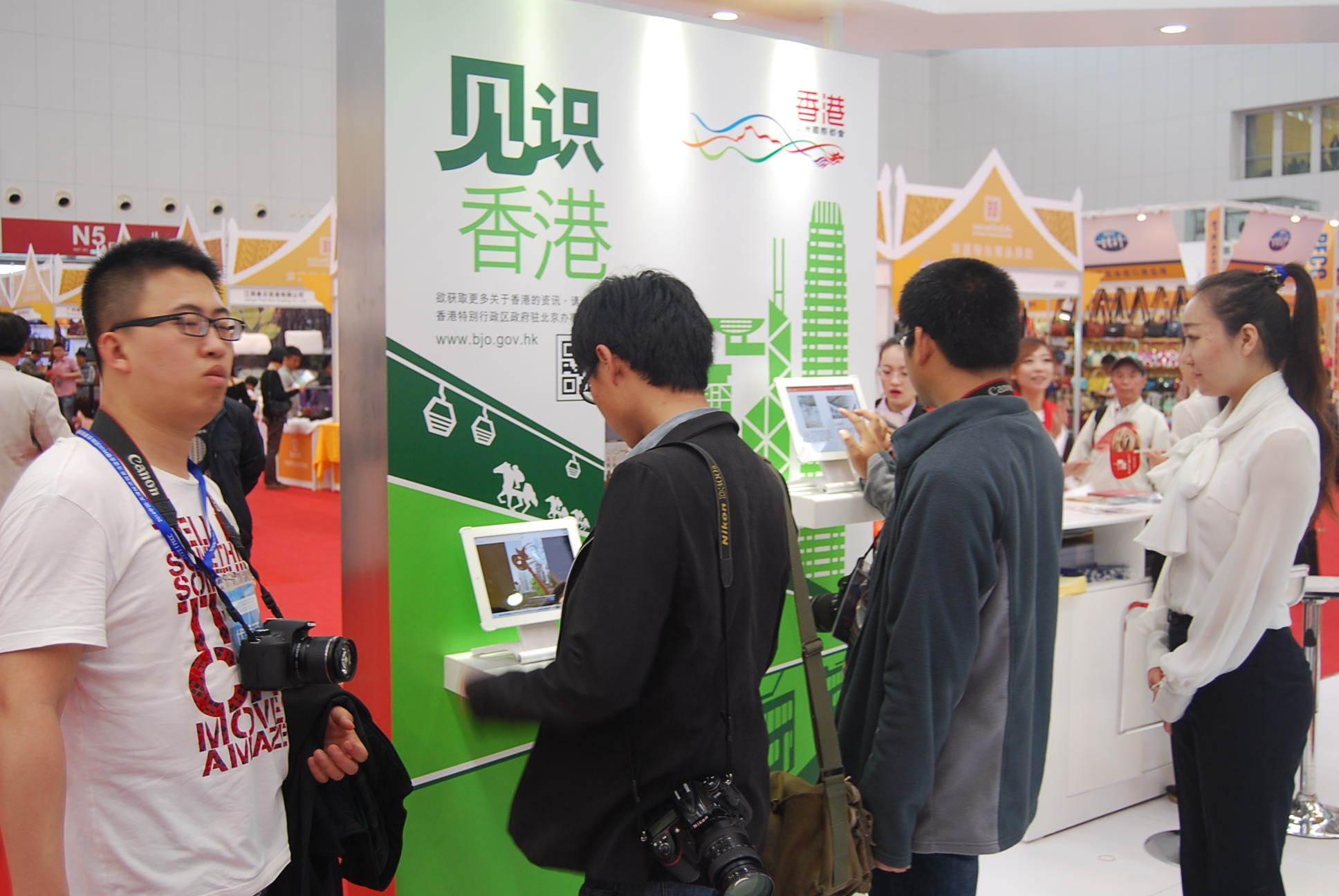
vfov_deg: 34.3
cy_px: 448
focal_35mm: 39
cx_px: 670
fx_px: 1452
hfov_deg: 49.5
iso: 250
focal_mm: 26
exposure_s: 1/30
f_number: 4
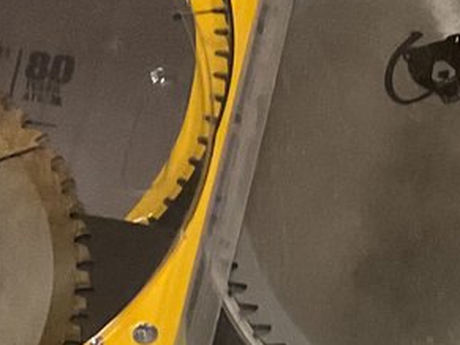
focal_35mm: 151
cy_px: 499
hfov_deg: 12.9
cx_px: 478
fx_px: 2006
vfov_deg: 9.6
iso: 320
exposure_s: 1/40
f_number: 1.8
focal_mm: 3
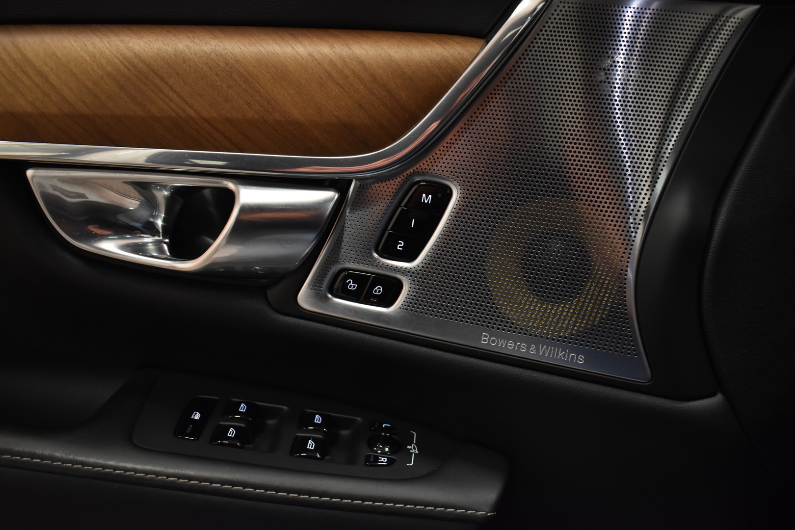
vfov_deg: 40.0
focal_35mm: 33
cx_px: 398
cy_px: 265
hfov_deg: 57.2
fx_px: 729
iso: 1250
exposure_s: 1/25
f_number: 3.8
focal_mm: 22
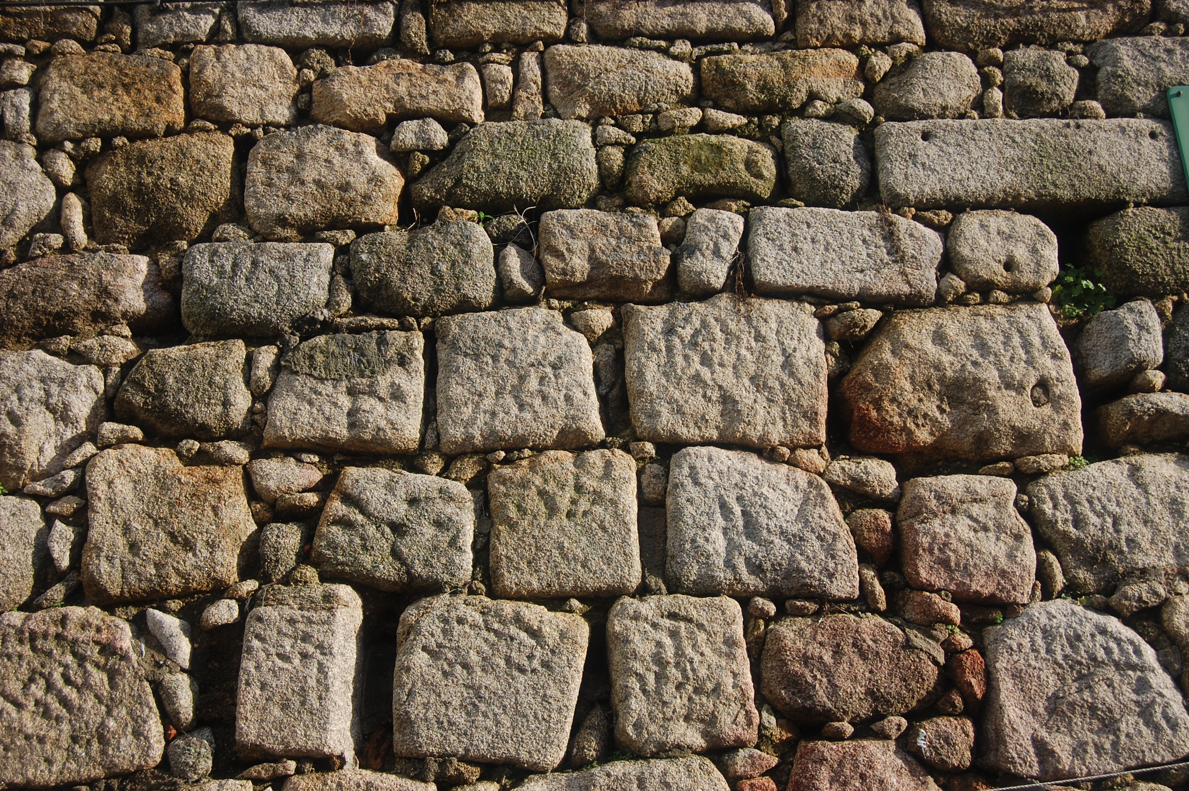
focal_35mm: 45
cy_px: 396
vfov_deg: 29.8
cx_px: 594
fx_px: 1485
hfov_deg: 43.6
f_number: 7.1
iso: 200
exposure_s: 1/200
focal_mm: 30
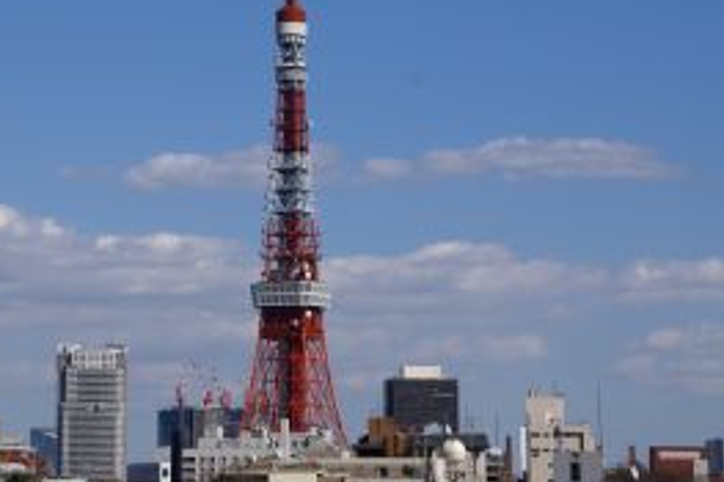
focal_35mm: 160
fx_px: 3216
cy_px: 131
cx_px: 306
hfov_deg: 12.8
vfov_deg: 8.6
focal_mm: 70
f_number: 13
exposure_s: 1/250
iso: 100
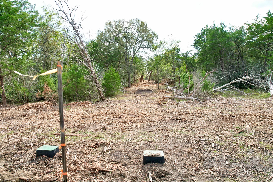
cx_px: 136
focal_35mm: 22
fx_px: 167
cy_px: 91
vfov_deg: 57.2
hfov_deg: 78.6
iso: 200
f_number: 2.8
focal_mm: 8.38
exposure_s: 1/725
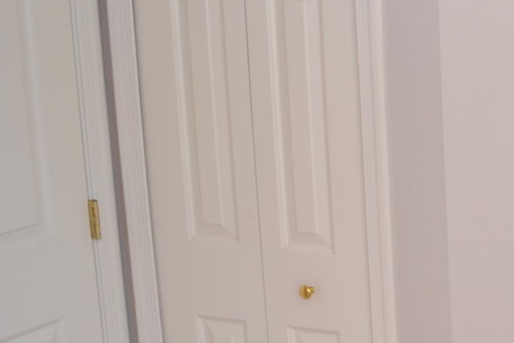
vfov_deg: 17.3
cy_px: 214
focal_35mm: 79
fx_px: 1128
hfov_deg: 21.9
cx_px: 739
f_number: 3.5
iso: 450
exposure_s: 1/60
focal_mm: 18
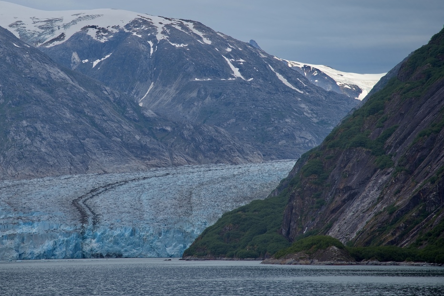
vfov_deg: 8.4
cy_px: 108
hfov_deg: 12.5
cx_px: 145
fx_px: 2023
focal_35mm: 164
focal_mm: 120
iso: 100
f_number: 7.1
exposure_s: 1/250
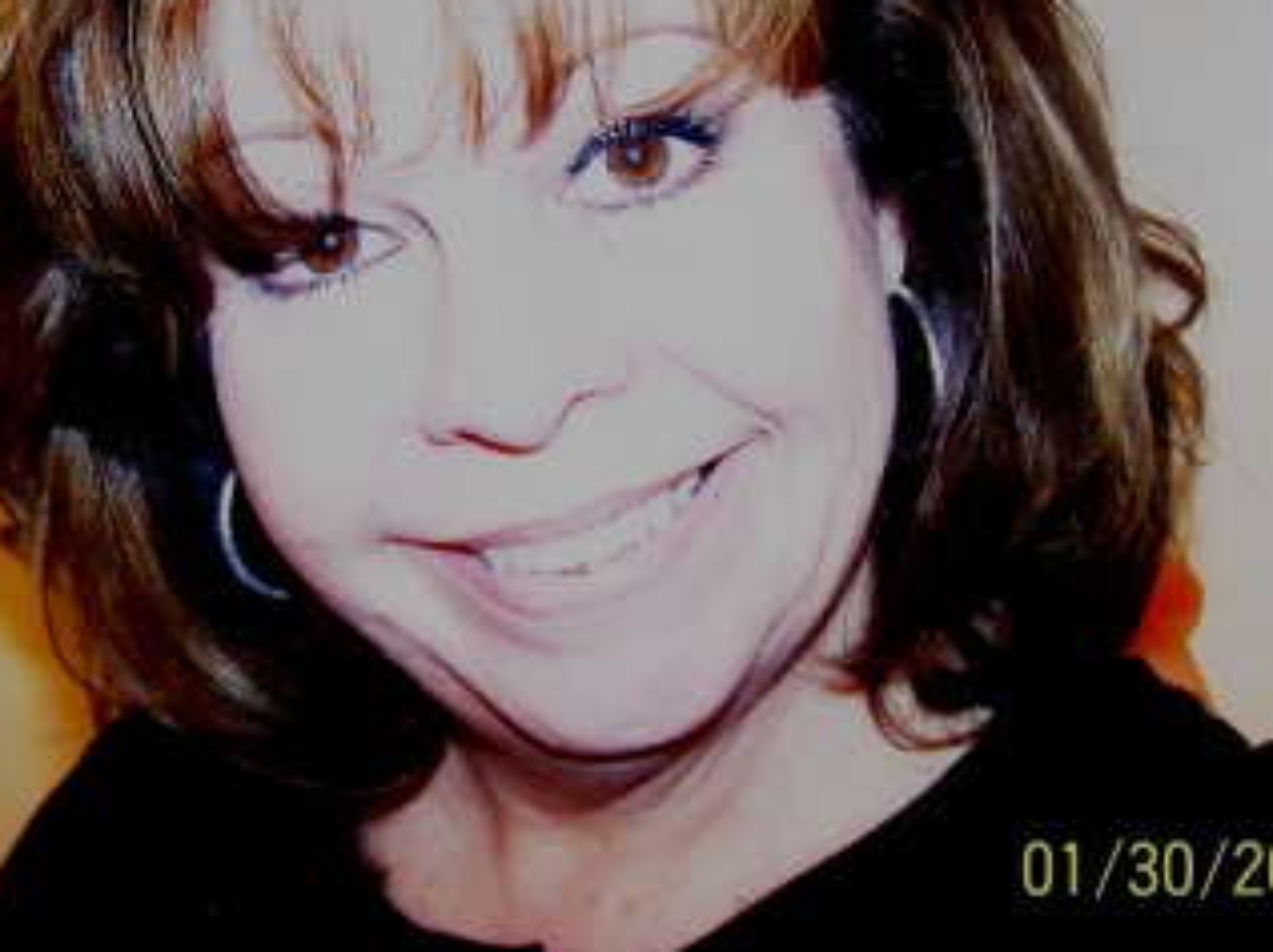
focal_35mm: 54
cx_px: 566
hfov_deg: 35.5
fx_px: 1984
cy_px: 372
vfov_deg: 26.9
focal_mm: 6.3
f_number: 2.8
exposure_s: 1/60
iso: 80
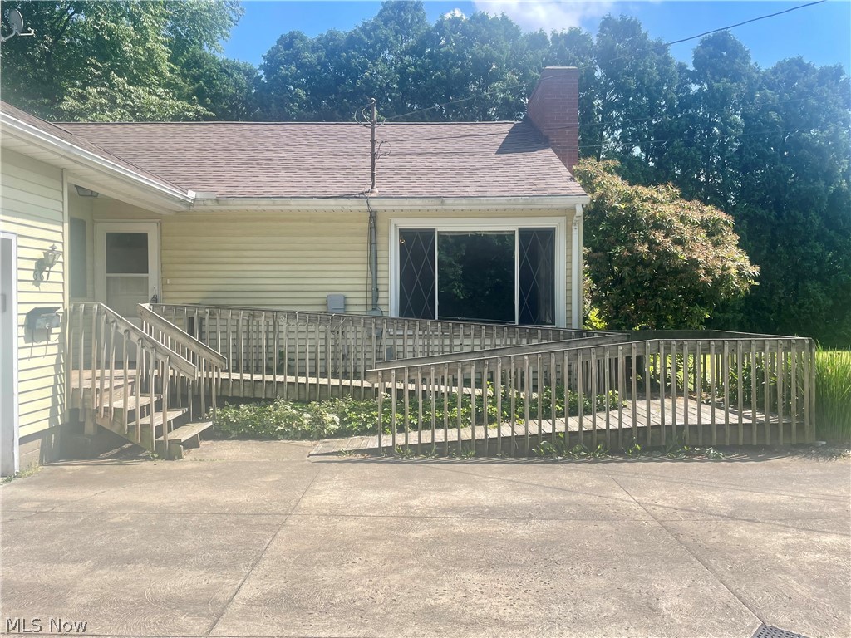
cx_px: 426
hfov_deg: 67.3
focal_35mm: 26
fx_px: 639
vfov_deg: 53.1
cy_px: 319
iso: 32
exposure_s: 1/2132
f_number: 1.6
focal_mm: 4.2
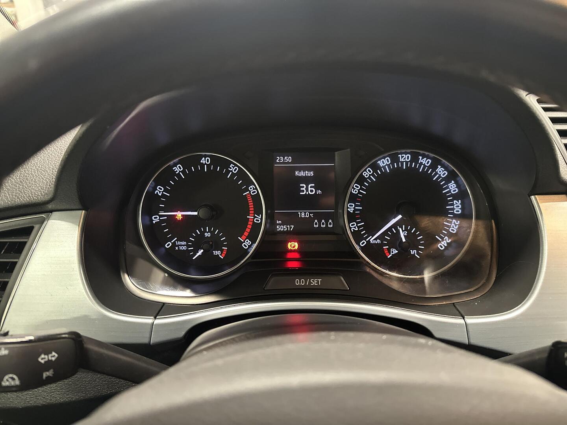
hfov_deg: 71.6
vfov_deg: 56.8
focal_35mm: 24
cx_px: 284
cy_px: 212
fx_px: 393
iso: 800
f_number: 1.78
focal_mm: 6.86
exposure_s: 1/35
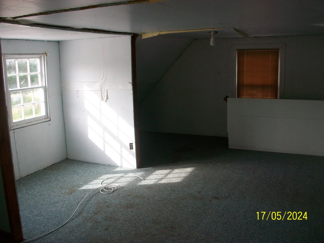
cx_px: 162
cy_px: 122
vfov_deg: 41.8
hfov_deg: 54.0
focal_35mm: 34
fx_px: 318
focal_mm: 5.7
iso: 91
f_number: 2.8
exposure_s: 1/125
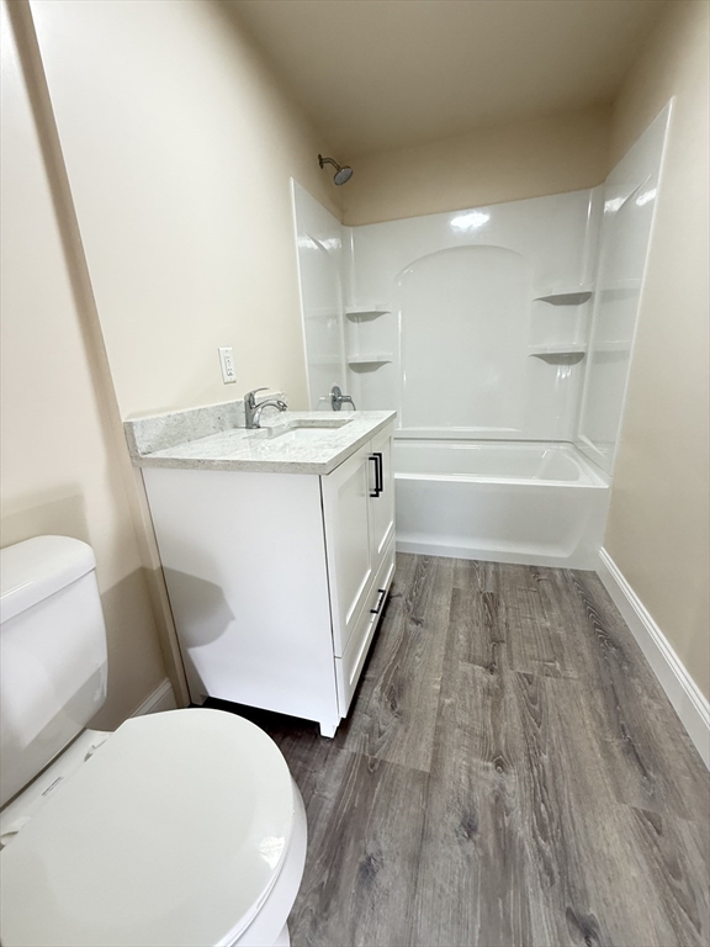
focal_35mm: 14
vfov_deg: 102.1
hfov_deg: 85.7
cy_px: 474
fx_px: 383
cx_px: 355
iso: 400
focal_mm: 2.22
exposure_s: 1/60
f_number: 2.2
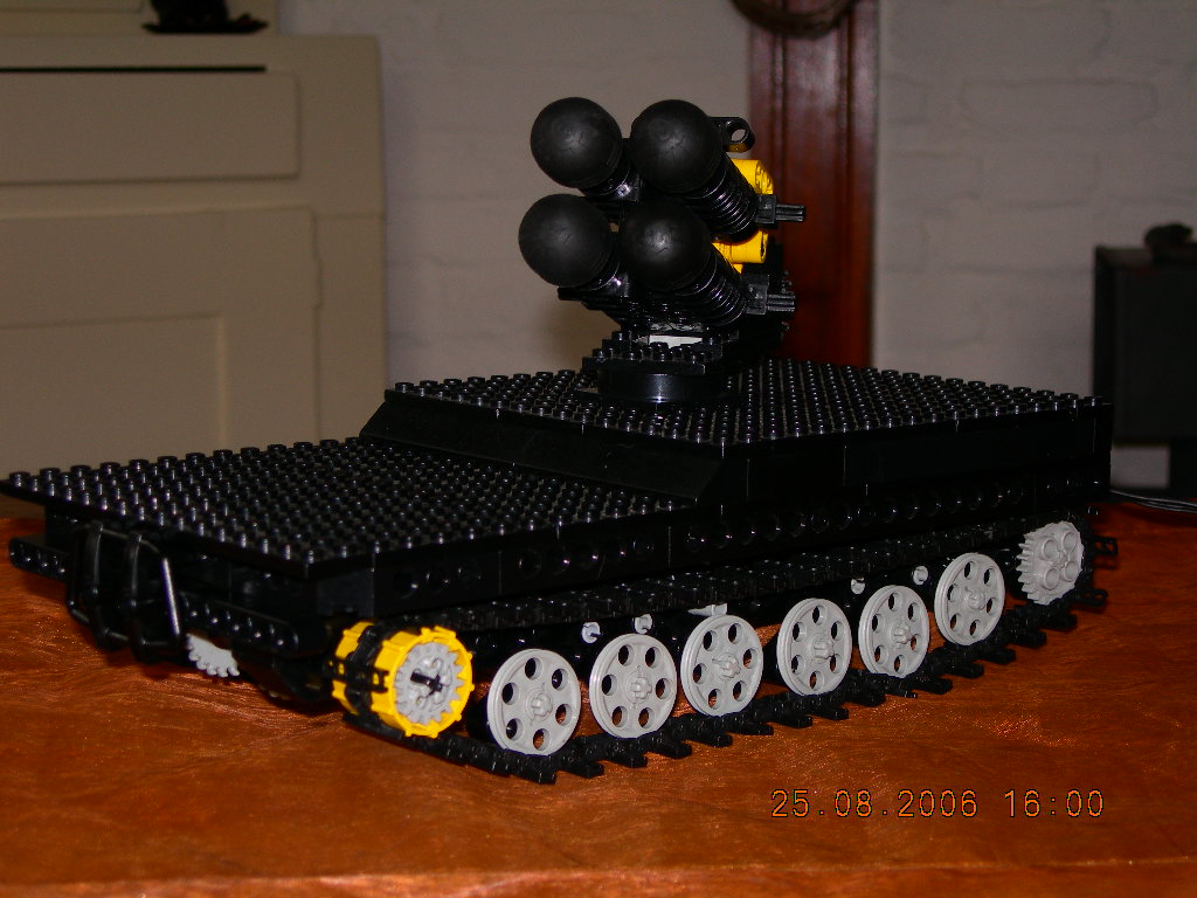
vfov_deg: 20.4
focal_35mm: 72
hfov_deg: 27.0
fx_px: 2490
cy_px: 449
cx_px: 598
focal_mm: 14.9
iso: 50
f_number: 3.7
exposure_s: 1/60.1
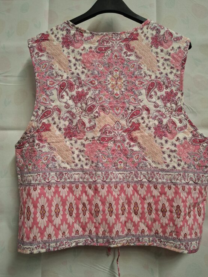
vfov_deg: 69.4
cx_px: 106
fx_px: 200
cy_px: 132
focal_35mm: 25
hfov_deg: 54.9
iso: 200
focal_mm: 5.54
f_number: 1.8
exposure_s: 1/60
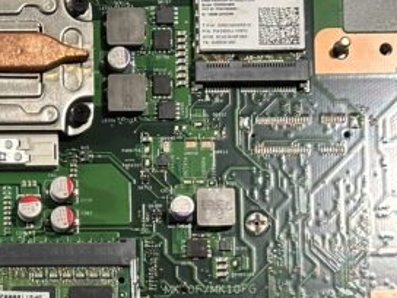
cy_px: 406
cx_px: -29
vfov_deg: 8.1
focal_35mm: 181
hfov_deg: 10.8
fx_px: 2076
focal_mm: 6.86
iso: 200
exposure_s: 1/50
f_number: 1.78
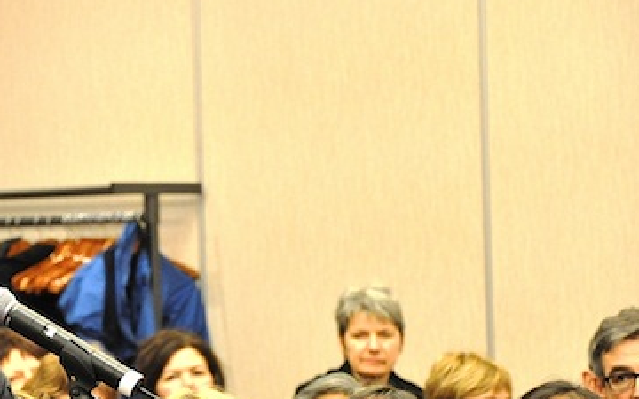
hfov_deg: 8.3
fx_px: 4420
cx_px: 162
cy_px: 252
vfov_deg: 5.2
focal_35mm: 254
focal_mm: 105
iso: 1600
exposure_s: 1/10
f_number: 5.6
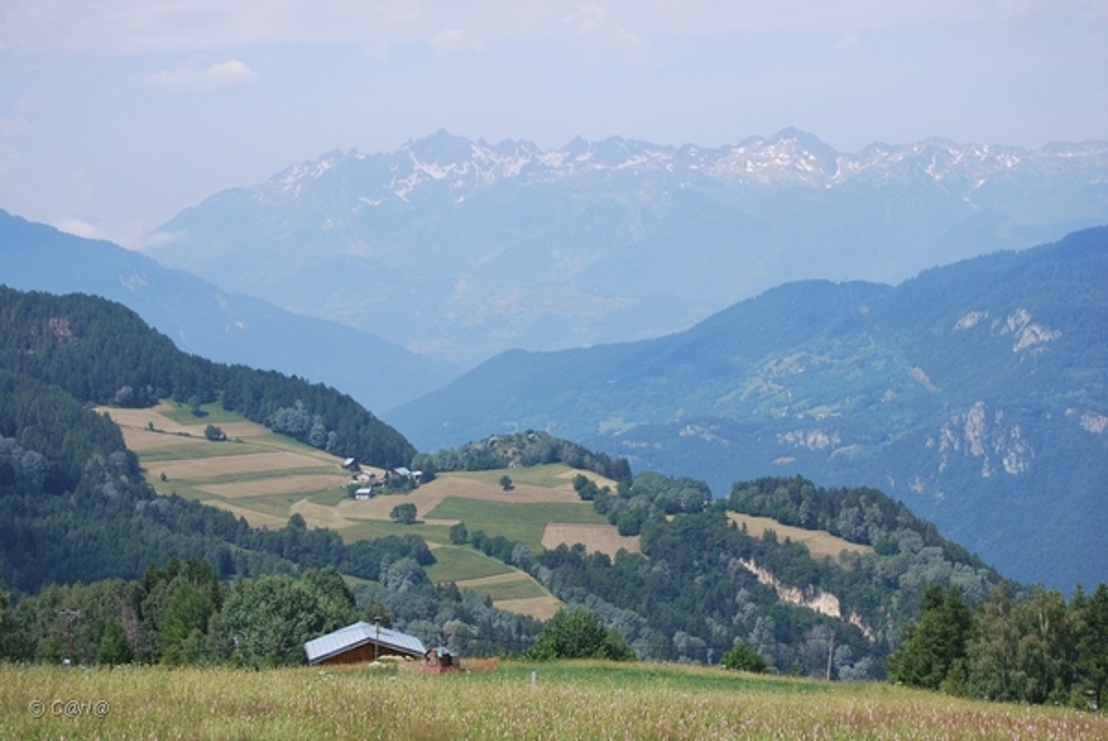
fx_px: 2541
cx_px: 554
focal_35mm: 82
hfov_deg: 24.6
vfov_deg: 16.6
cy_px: 370
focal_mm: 55
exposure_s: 1/200
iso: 100
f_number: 7.1
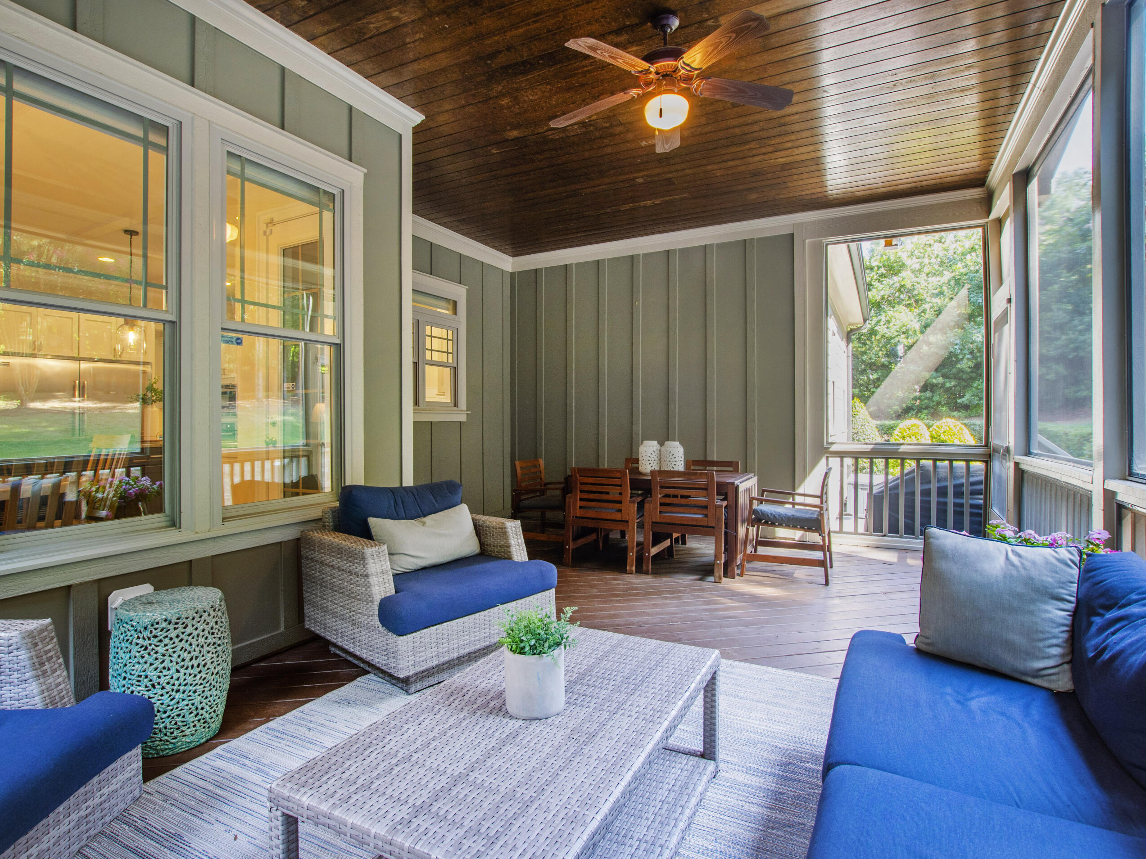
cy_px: 411
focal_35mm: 17
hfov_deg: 91.0
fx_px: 563
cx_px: 567
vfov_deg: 74.7
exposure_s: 1/6
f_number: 8
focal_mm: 10
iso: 100
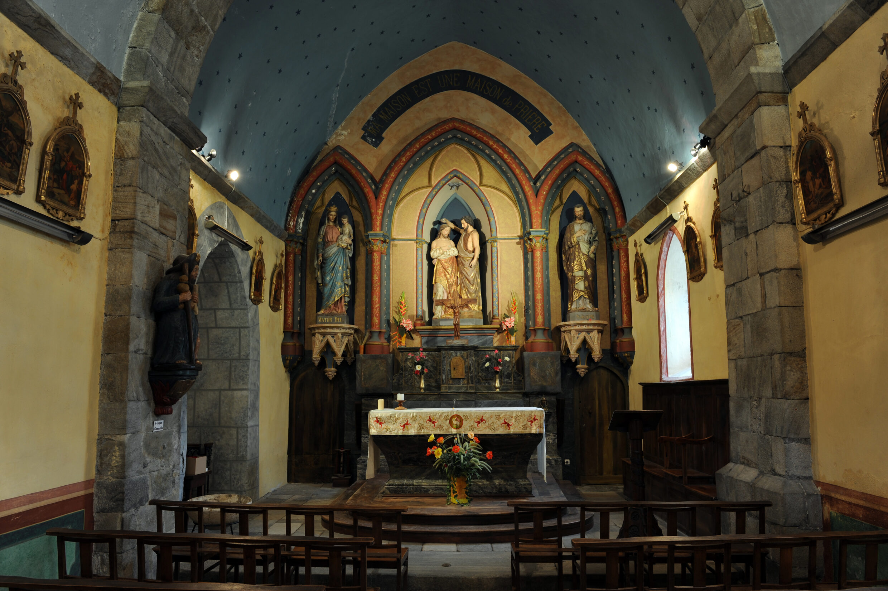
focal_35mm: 24
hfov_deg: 73.8
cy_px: 296
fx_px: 592
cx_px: 444
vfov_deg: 53.1
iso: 200
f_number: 8
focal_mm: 24
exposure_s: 1/1.3
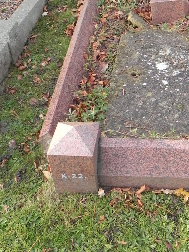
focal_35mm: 51
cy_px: 61
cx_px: 162
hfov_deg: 27.7
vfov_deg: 36.5
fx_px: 371
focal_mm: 4.6
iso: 160
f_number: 4.5
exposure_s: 1/117
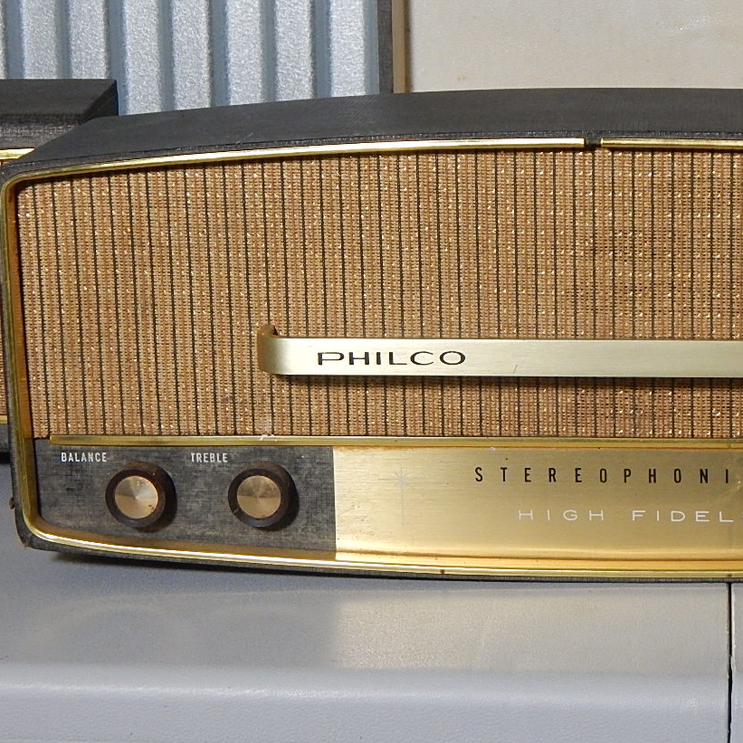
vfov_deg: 18.7
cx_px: 589
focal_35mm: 93
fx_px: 2258
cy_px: 306
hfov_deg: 18.5
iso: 400
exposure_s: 1/30
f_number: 3.8
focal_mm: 9.7
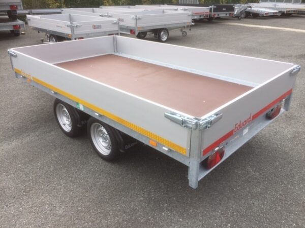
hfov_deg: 61.7
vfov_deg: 48.2
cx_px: 152
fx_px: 256
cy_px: 114
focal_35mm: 29
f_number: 2.2
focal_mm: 4.15
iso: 32
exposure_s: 1/527
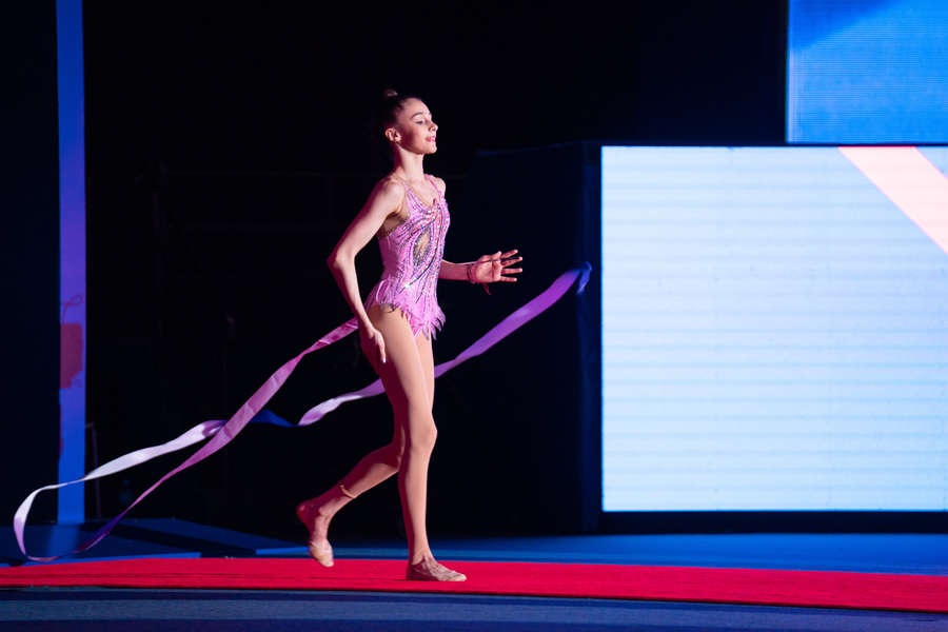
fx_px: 5266
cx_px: 474
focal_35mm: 200
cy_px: 316
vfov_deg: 6.9
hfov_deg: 10.3
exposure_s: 1/200
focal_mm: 200
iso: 2000
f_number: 2.8
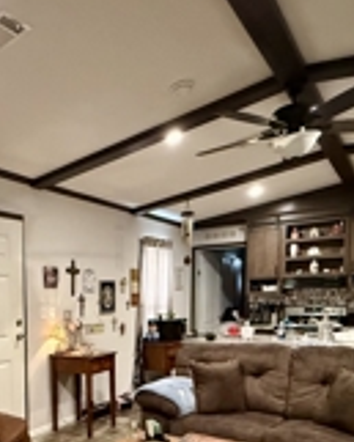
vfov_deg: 50.3
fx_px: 445
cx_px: 66
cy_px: 340
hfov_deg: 41.4
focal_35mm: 34
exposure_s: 1/60
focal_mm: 2.22
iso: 1000
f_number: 2.2
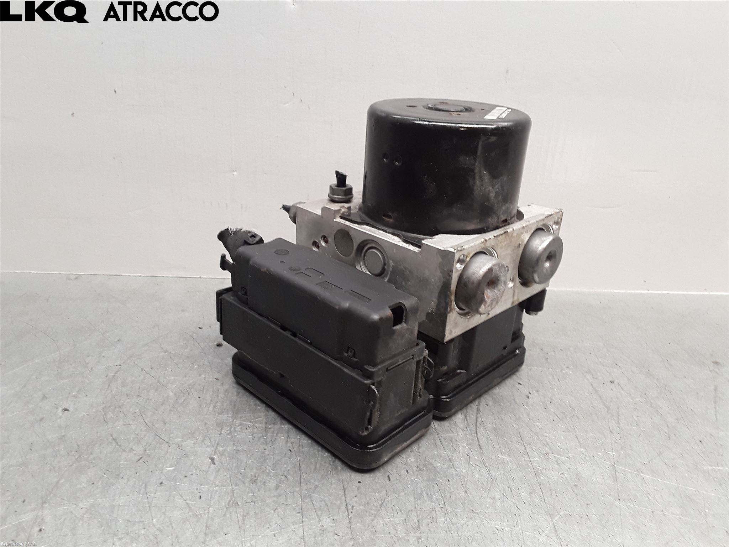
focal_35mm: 28
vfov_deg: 49.7
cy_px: 274
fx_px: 590
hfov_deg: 63.4
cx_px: 364
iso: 64
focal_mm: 2.91
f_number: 1.9
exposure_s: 1/50
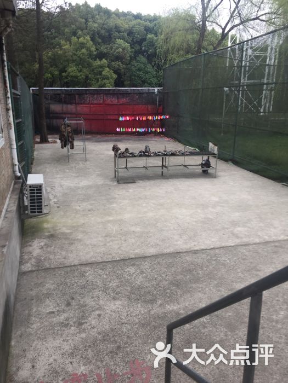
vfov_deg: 61.7
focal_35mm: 29
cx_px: 144
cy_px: 192
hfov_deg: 48.2
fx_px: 322
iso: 40
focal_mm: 4.15
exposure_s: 1/100
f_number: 2.2
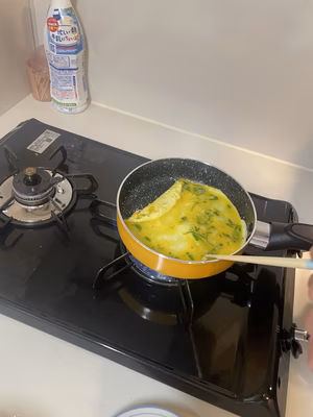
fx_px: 313
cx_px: 156
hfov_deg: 53.1
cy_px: 208
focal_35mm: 26
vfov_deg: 67.3
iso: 200
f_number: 1.6
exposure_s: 1/60
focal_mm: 4.2
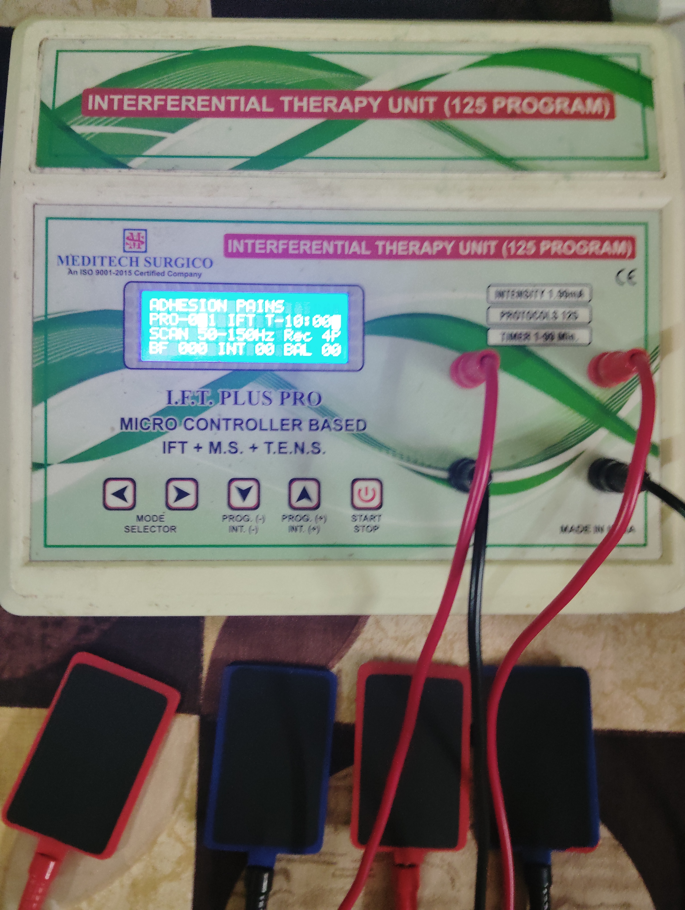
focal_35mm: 29
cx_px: 342
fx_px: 763
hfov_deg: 48.3
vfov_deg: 61.6
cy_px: 455
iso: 277
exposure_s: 1/33.3
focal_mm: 4.25
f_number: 1.8
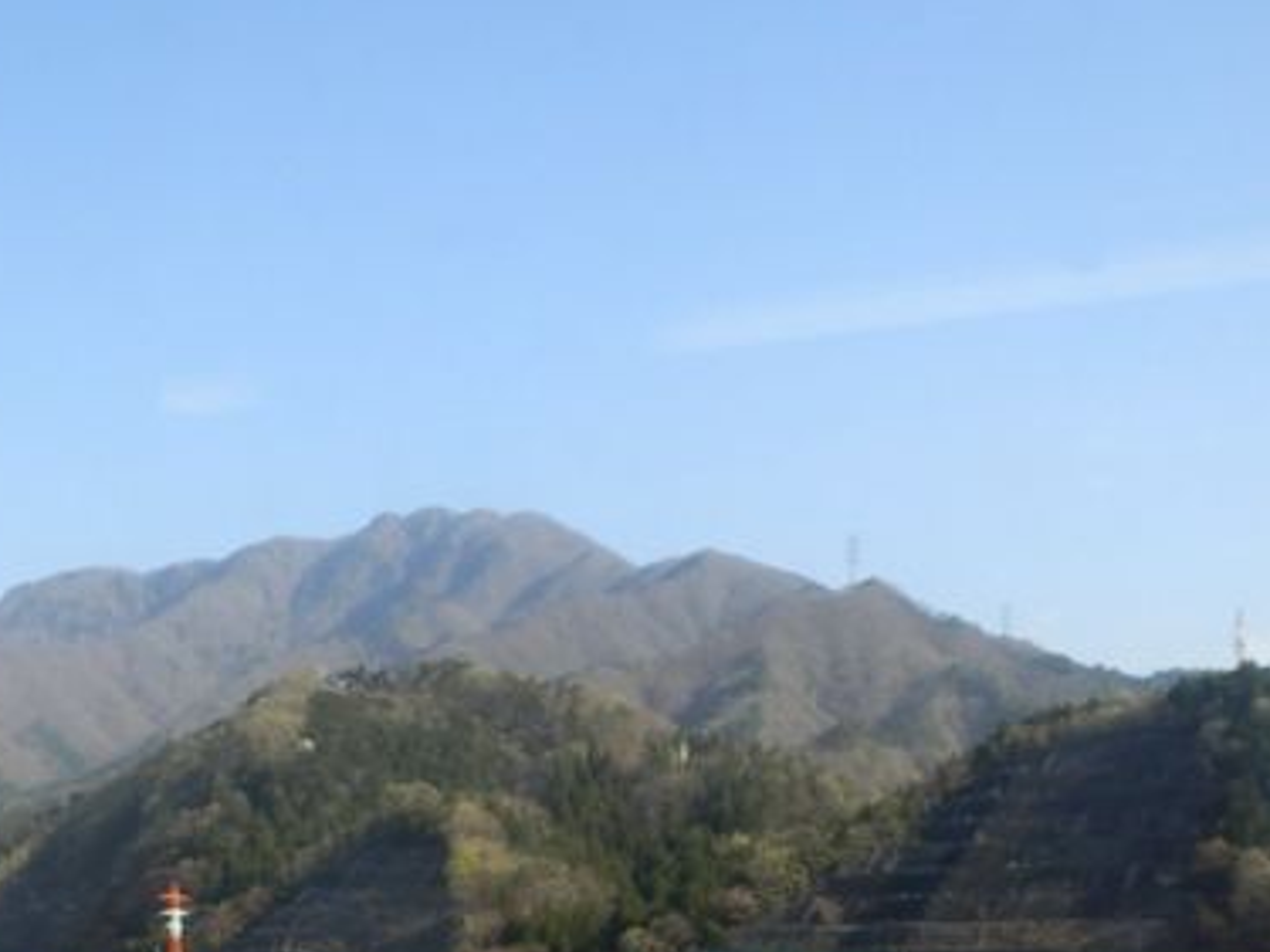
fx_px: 2347
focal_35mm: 64
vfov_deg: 22.0
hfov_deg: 30.3
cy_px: 982
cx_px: 599
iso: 80
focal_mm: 5.3
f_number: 3.5
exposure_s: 1/640
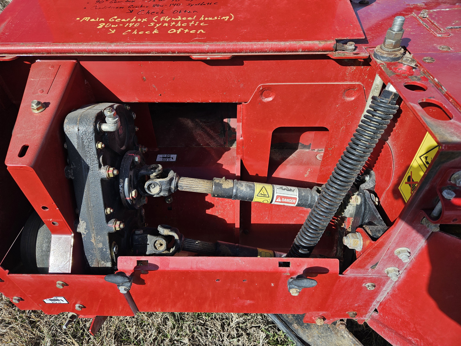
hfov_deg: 73.9
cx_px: 230
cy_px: 173
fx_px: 306
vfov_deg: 58.9
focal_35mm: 23
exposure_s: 1/1297
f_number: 1.8
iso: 25
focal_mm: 5.4
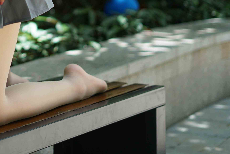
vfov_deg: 11.1
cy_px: -27
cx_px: -6
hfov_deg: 16.4
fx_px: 780
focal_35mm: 122
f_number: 1.8
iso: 200
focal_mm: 50
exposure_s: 1/1000
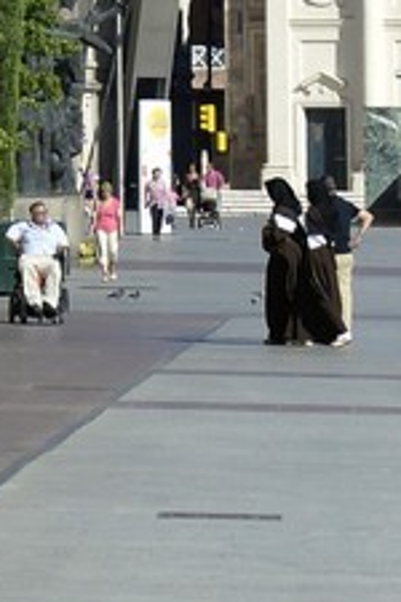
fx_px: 8303
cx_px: -154
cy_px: -1330
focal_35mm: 497
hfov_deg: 2.8
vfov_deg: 4.0
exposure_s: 1/250
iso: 100
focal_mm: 70
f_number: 10
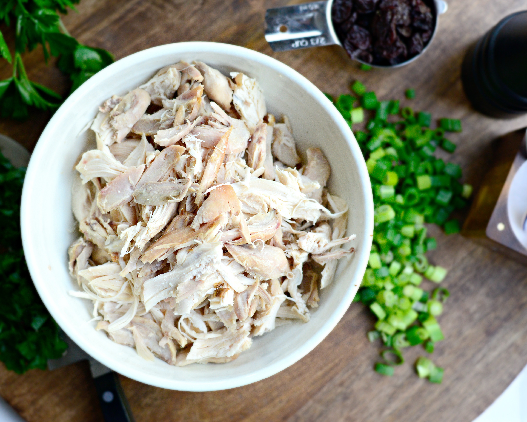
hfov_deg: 33.0
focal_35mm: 57
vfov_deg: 26.7
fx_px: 889
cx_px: 240
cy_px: 212
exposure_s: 1/500
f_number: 3.2
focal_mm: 50
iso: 1600
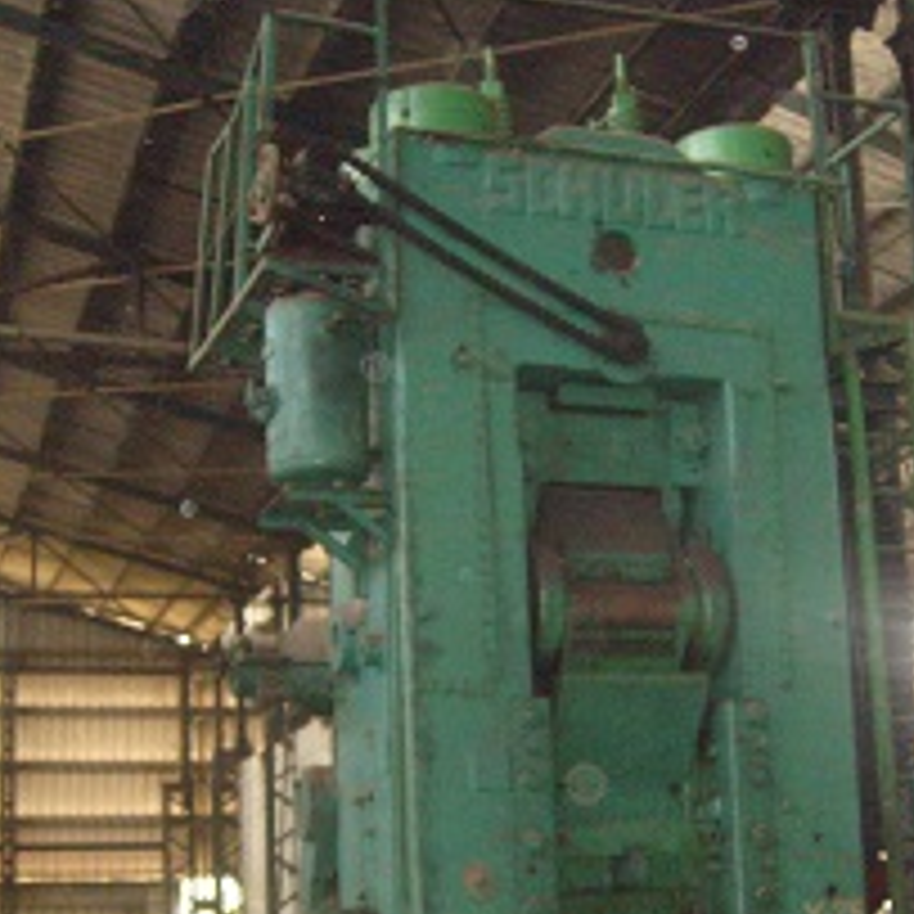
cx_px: 572
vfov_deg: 27.9
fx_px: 1822
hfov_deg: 28.1
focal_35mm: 61
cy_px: 653
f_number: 2.8
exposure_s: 1/45
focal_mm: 5.8
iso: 400
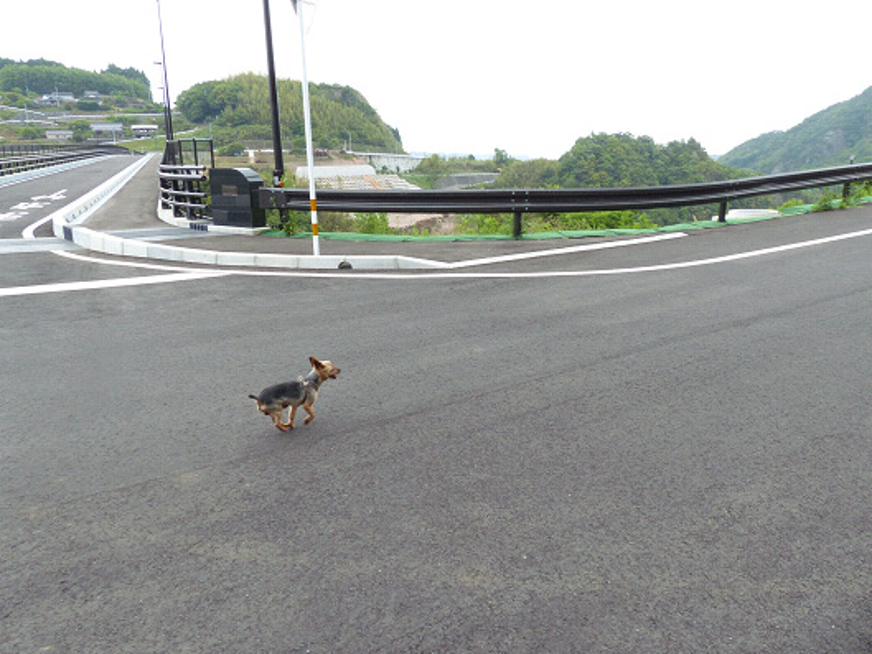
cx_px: 436
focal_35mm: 25
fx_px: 630
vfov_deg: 54.9
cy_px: 327
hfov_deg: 69.4
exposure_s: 1/250
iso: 160
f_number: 4
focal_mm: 4.5
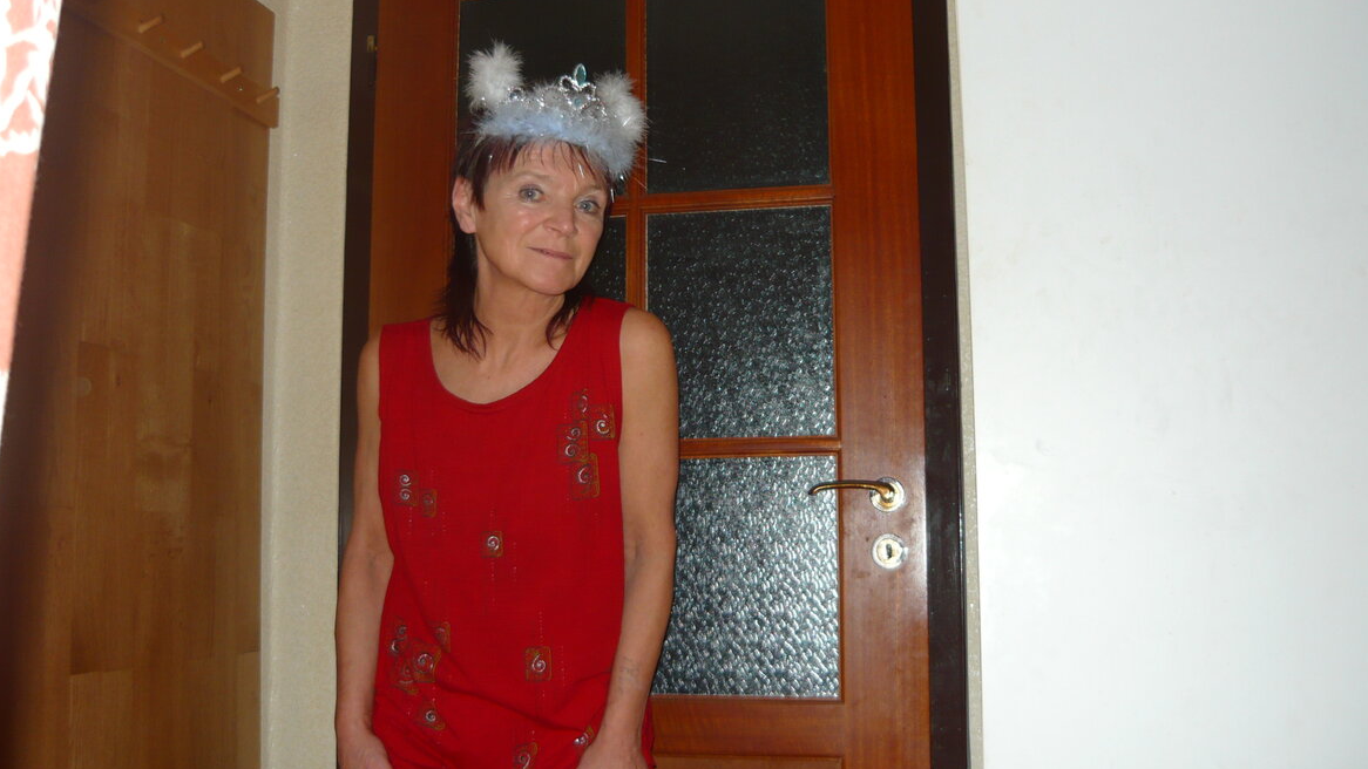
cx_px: 695
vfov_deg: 32.0
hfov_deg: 54.0
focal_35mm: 37
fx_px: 1342
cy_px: 383
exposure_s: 1/30
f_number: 2.8
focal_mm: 5.5
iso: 100
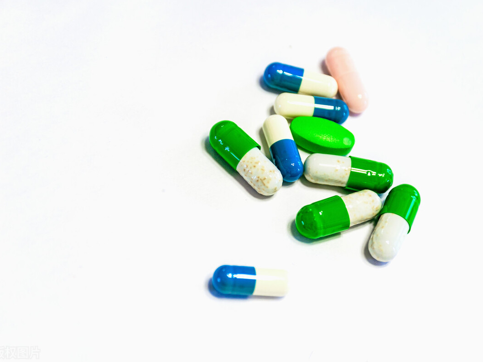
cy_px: 180
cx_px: 265
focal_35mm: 147
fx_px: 2051
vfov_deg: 10.1
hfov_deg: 13.4
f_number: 8
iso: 100
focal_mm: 90
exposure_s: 1/5
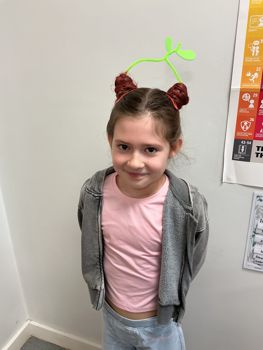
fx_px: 294
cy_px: 175
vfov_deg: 61.7
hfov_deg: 48.2
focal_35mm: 29
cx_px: 132
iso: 64
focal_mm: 3
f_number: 1.8
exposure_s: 1/50
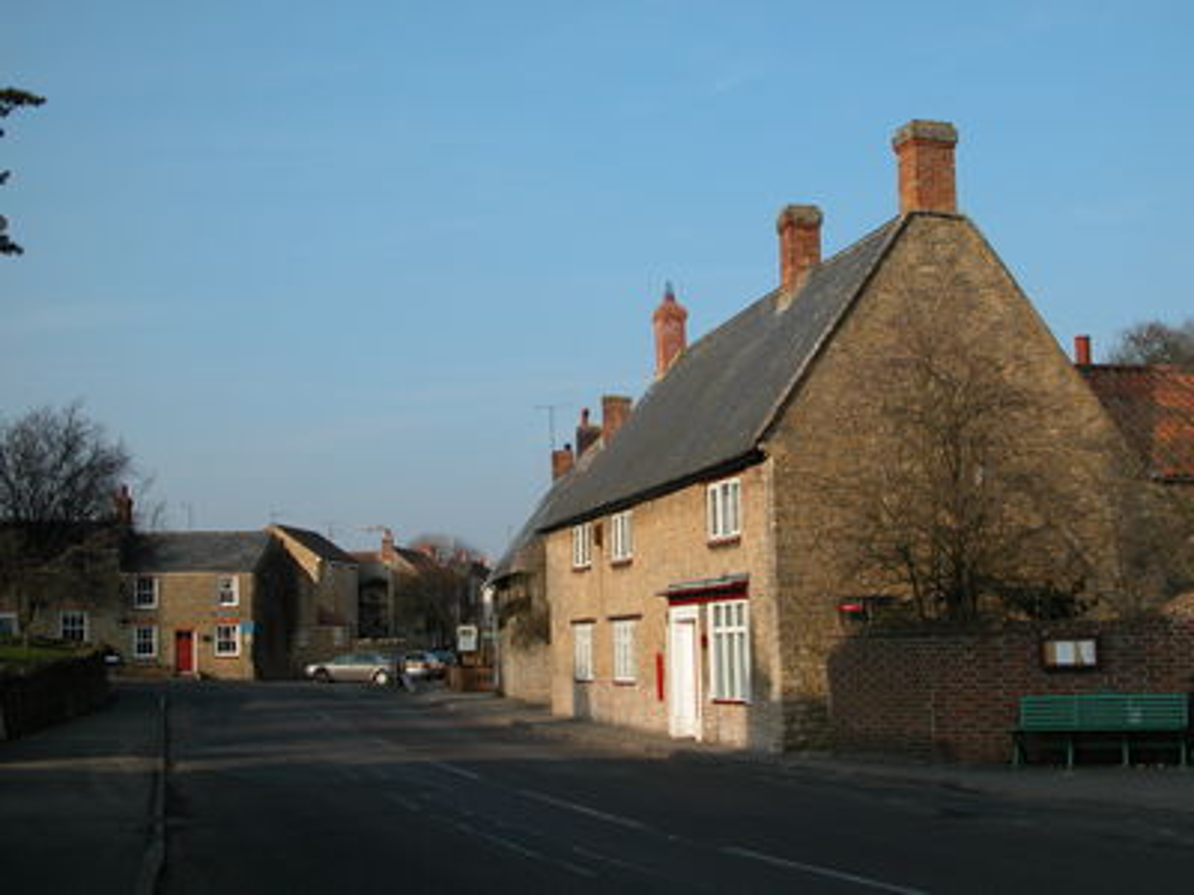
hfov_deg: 38.2
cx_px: 597
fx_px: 1725
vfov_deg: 29.1
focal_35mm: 50
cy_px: 448
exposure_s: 1/294
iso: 100
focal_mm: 12.7
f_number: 6
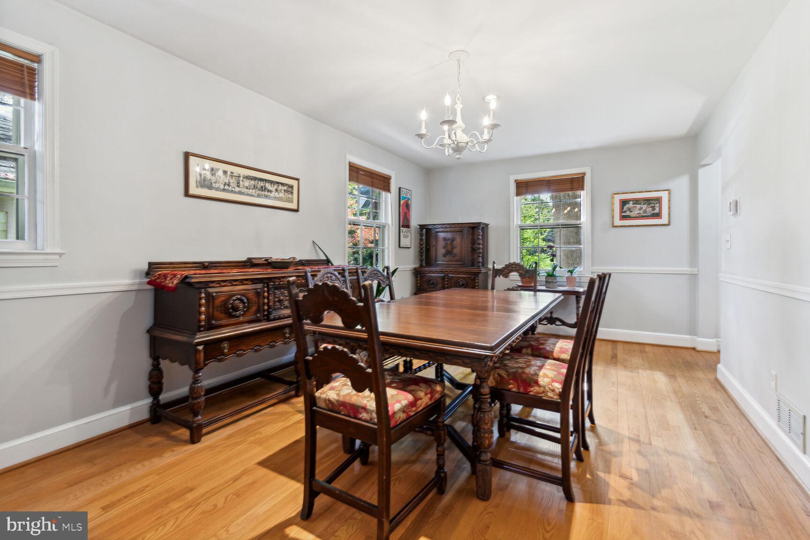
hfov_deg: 100.4
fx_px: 337
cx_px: 405
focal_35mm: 15
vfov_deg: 77.3
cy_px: 270
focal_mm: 10
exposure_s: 1/2.5
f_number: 9
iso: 200
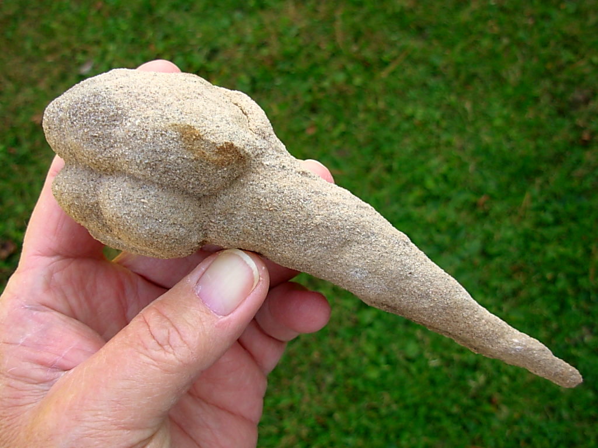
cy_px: 224
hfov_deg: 49.0
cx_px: 299
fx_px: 656
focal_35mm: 38
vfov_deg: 37.7
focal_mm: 6.3
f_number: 2.9
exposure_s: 1/102
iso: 50
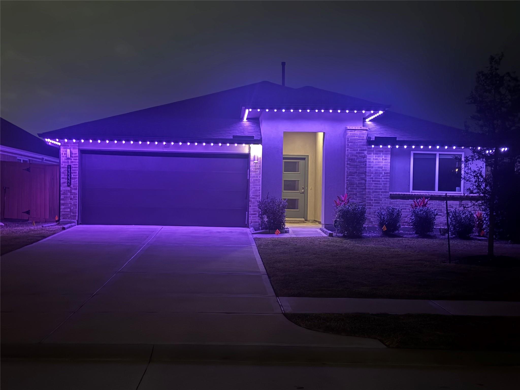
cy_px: 195
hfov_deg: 39.7
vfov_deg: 30.3
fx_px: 721
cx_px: 260
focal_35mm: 48
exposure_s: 1/5
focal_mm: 6.76
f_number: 1.78
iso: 320
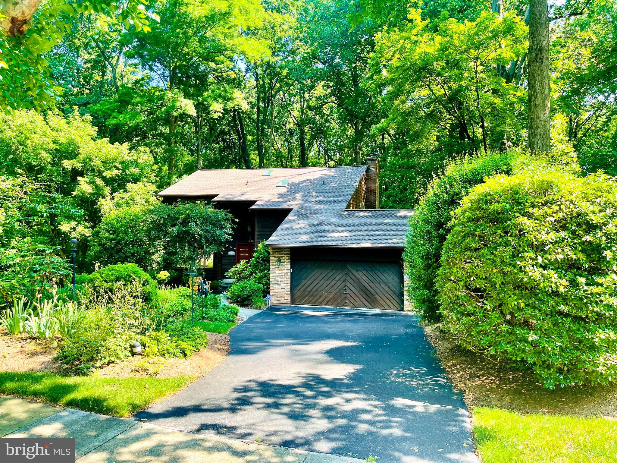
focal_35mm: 26
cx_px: 308
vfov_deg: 53.1
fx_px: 463
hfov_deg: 67.3
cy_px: 232
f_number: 1.6
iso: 32
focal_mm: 5.1
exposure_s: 1/259
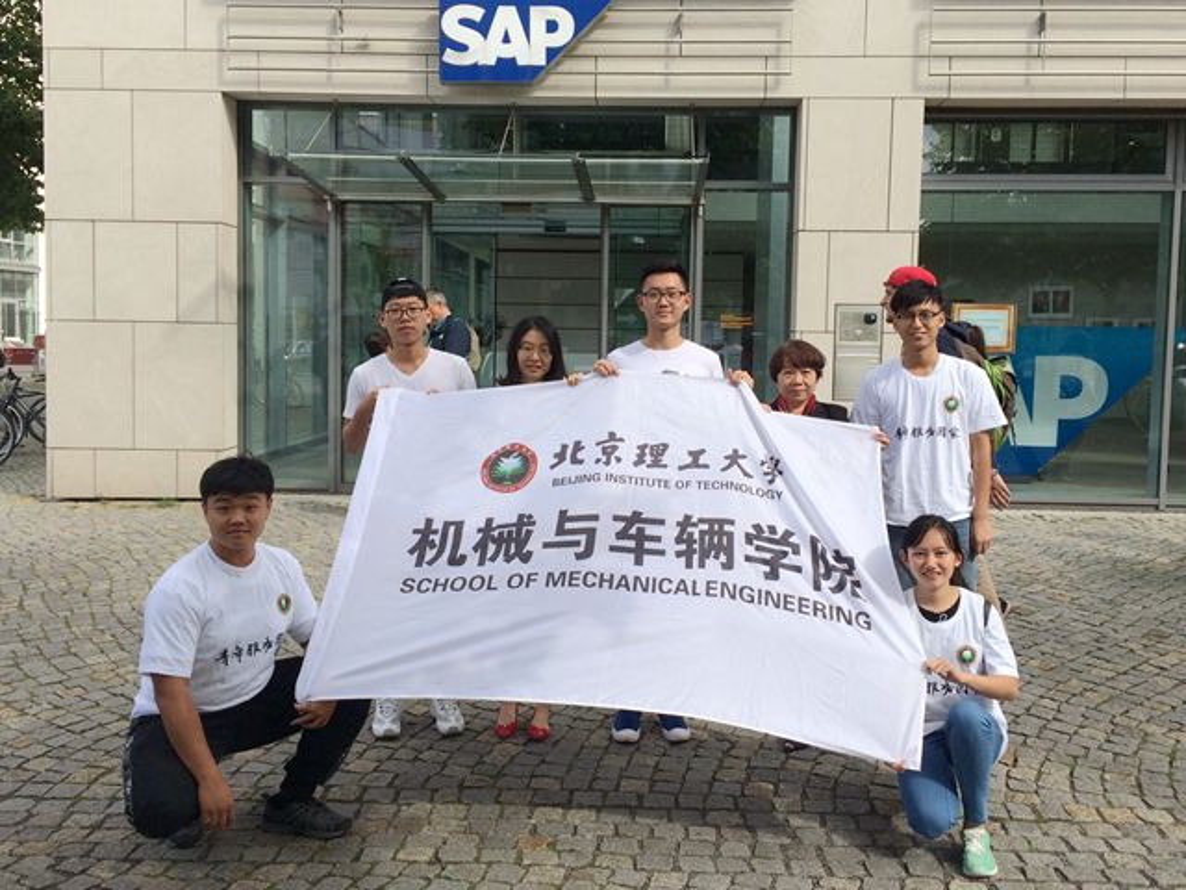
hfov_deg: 61.7
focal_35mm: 29
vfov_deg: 48.2
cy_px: 445
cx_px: 593
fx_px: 994
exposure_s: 1/1244
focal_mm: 4.15
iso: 32
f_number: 2.2
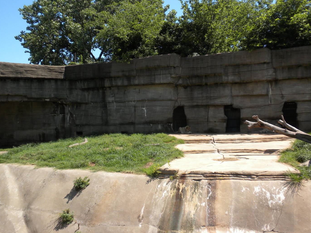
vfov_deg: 33.6
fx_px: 386
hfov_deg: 43.8
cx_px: 149
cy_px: 122
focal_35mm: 43
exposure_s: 1/541
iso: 64
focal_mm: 6.6
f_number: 3.5
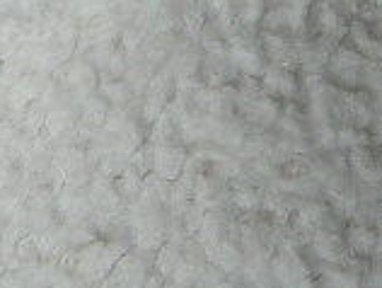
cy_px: -44
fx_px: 2011
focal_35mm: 182
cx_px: -7
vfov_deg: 8.1
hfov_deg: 10.7
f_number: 2.8
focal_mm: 4.7
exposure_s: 1/100
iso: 100
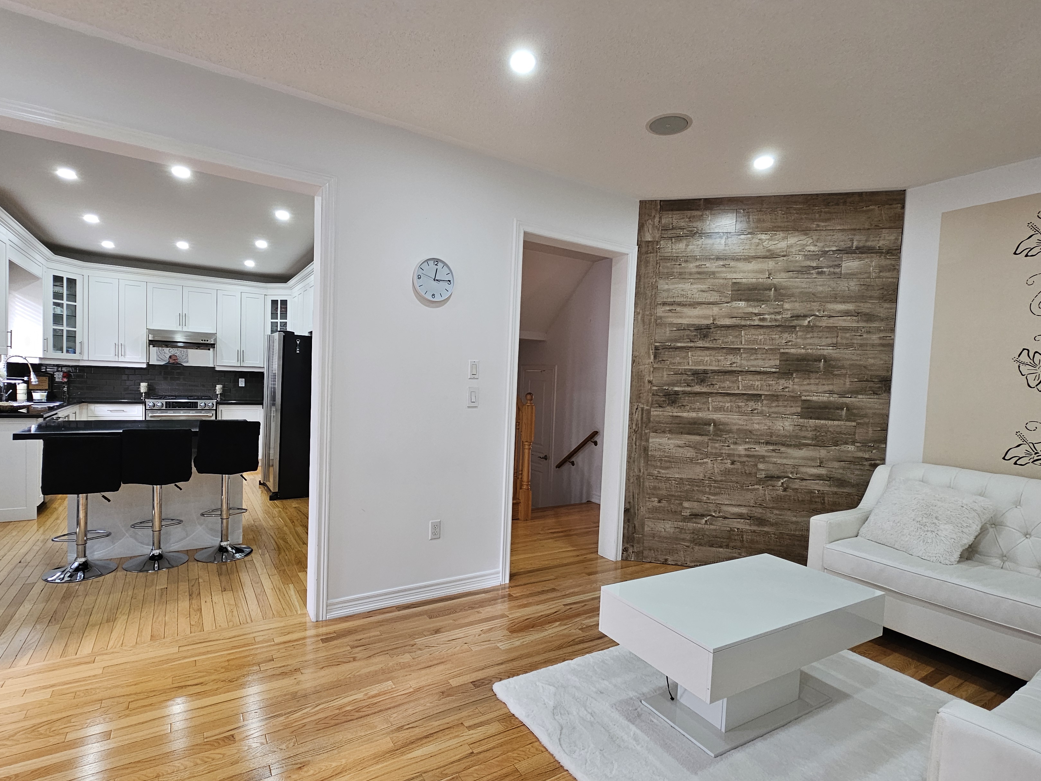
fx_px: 481
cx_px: 498
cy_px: 412
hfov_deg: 94.4
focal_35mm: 16
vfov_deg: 78.0
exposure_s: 1/60
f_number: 2.2
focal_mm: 2.2
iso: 125
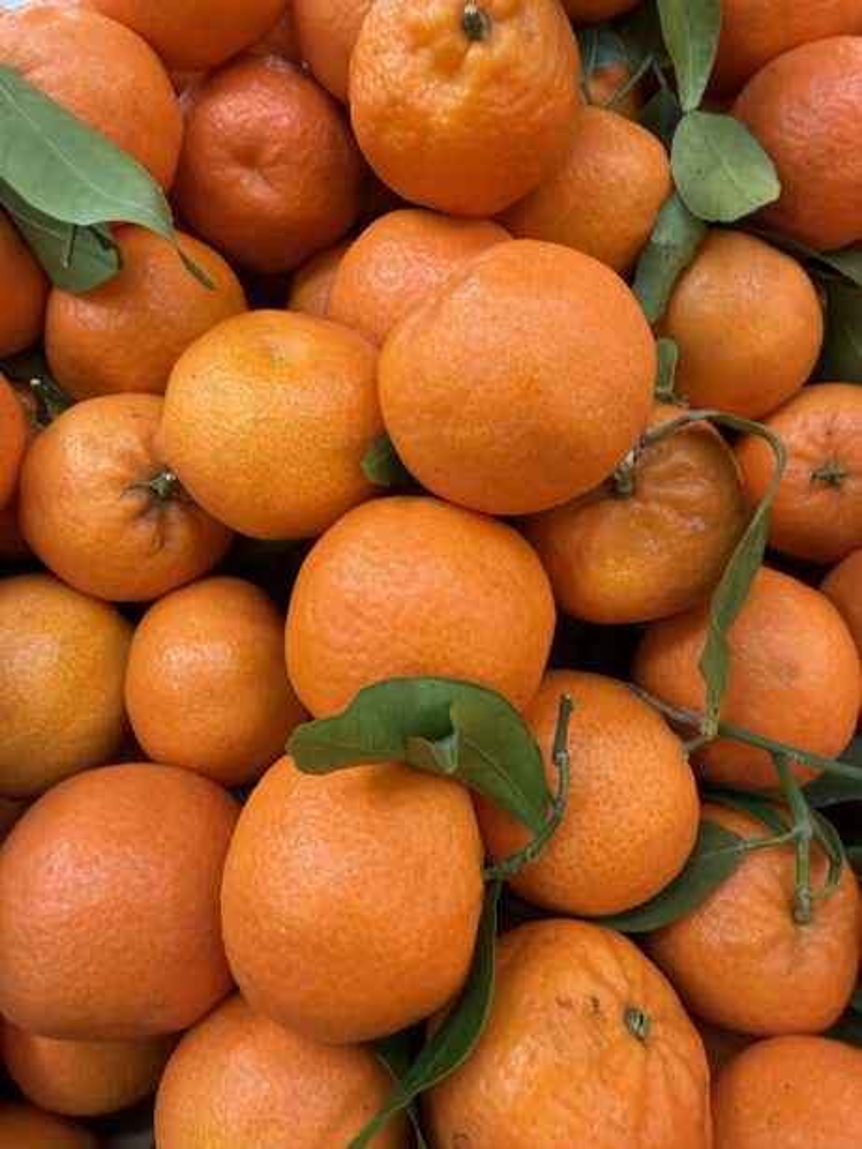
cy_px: 574
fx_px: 797
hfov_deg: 56.8
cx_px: 431
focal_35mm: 24
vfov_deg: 71.6
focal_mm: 2.22
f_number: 2.2
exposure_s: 1/100
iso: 200
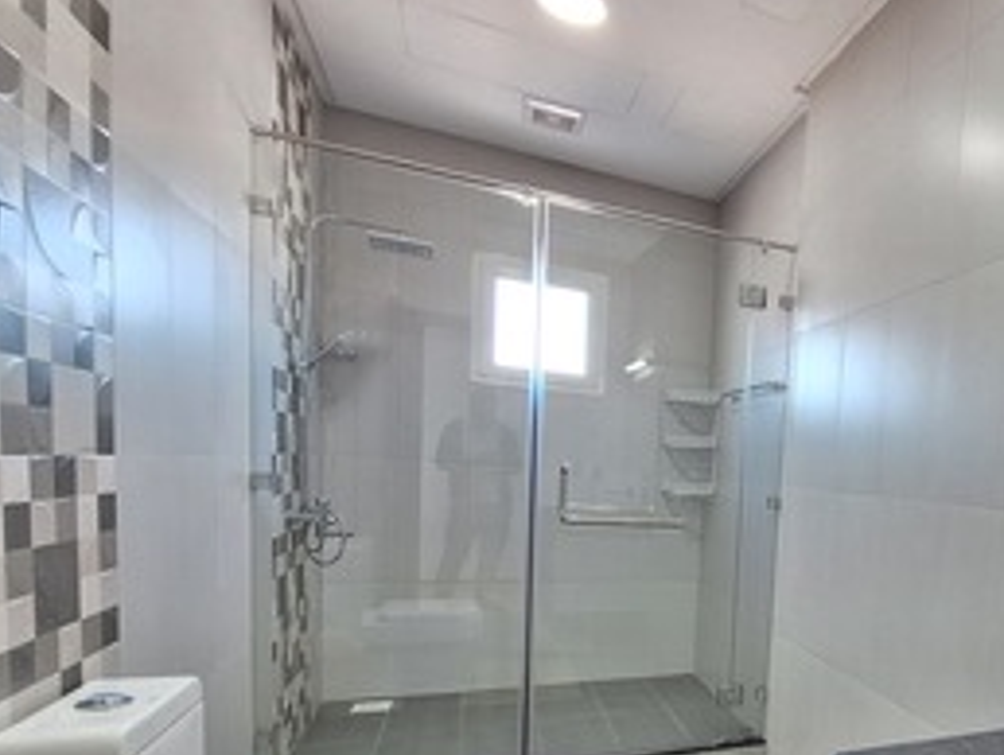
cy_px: 531
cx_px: 846
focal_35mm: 23
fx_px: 668
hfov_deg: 65.0
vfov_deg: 57.0
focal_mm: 1.74
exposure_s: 1/25
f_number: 2.2
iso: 160
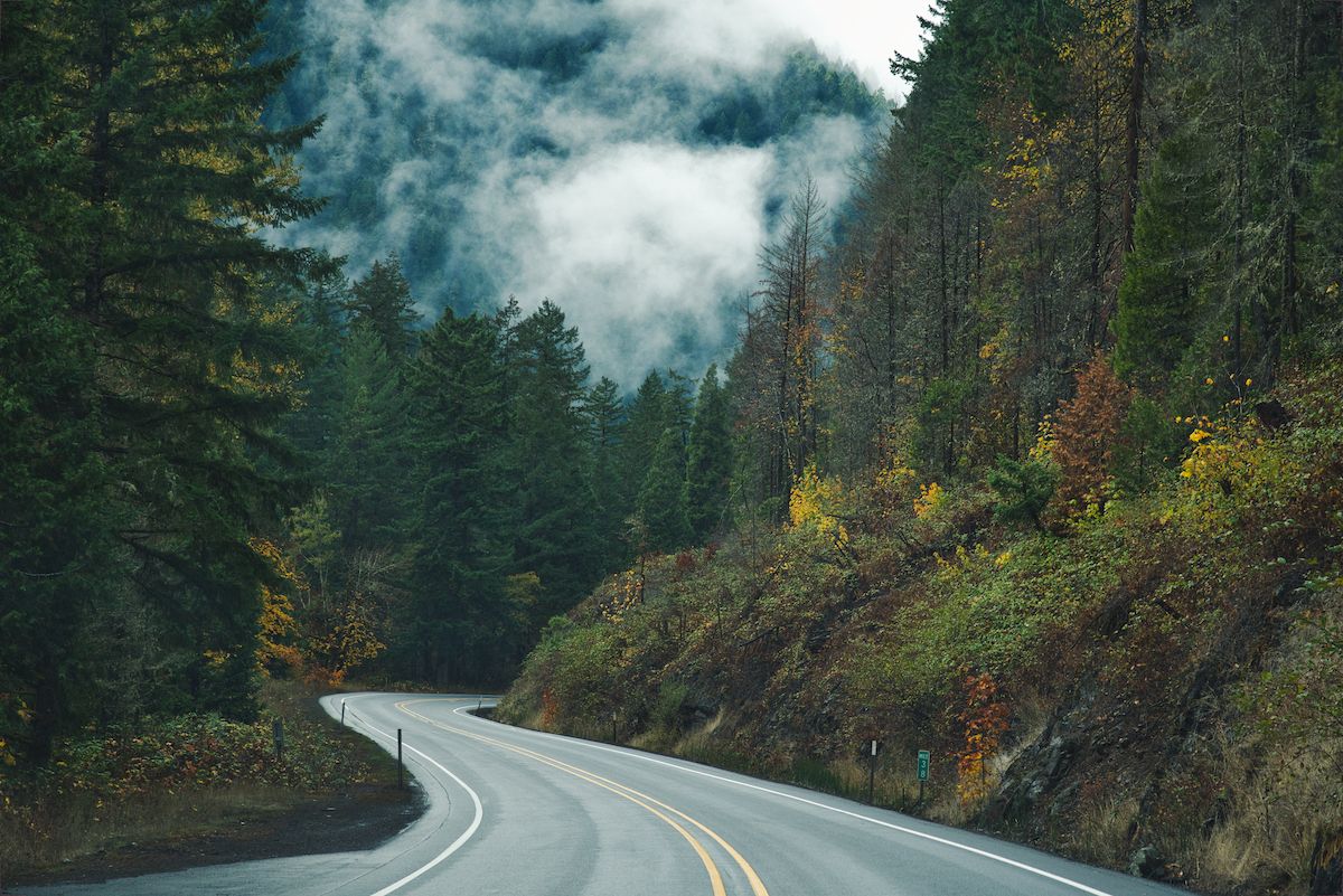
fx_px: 3918
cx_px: 672
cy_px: 448
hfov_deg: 19.4
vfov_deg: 13.1
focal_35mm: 105
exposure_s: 1/1000
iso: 1250
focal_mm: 105
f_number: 5.6
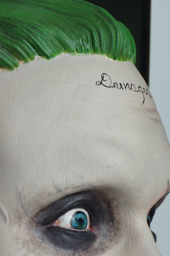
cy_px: 218
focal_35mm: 191
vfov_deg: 10.7
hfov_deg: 7.2
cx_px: -6
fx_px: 1354
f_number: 10
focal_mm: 50
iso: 100
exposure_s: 1/3
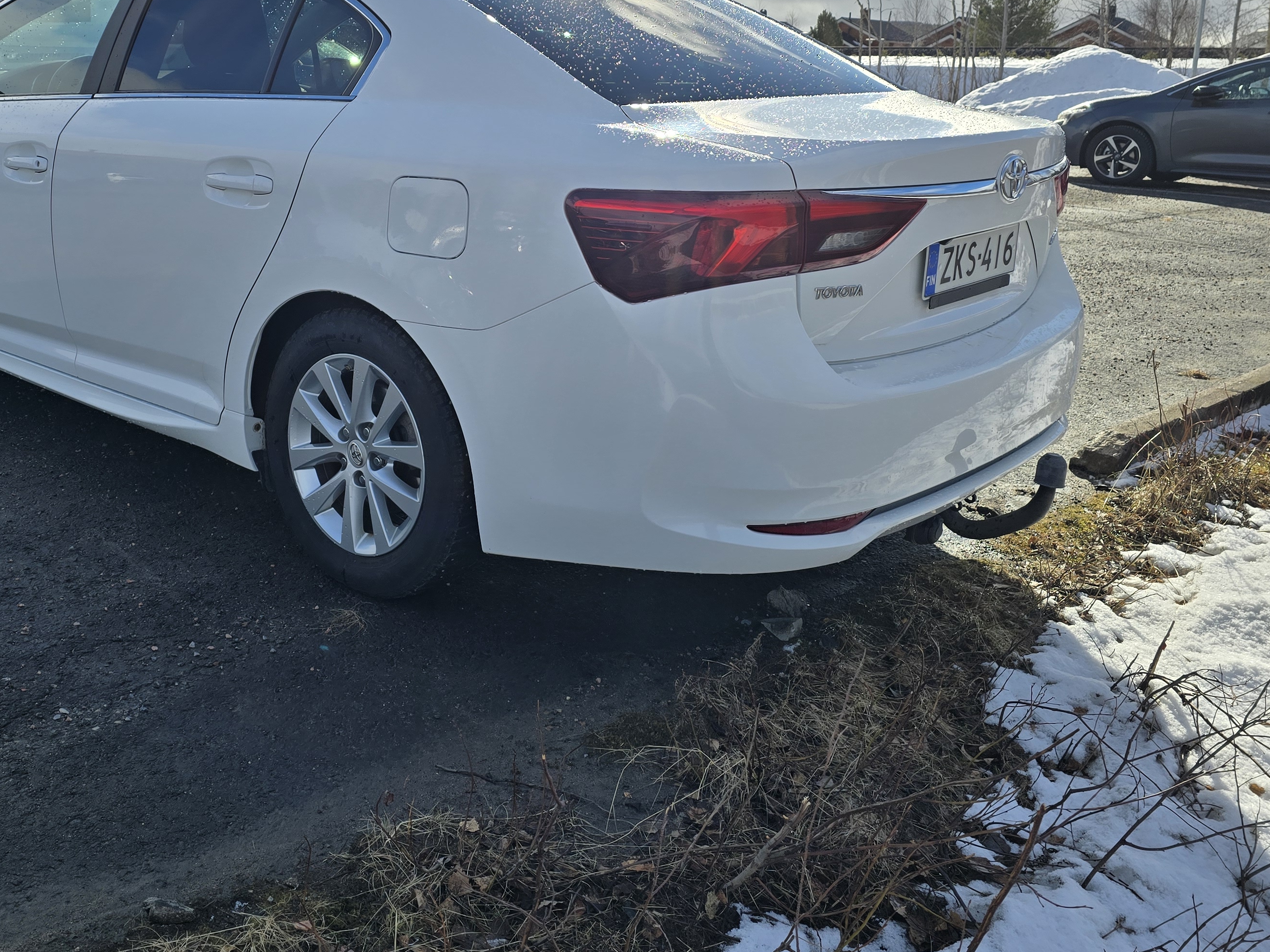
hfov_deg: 52.0
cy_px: 339
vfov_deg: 40.3
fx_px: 1284
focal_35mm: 35
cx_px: 470
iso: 12
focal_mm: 6.3
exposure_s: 1/2105
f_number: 1.7
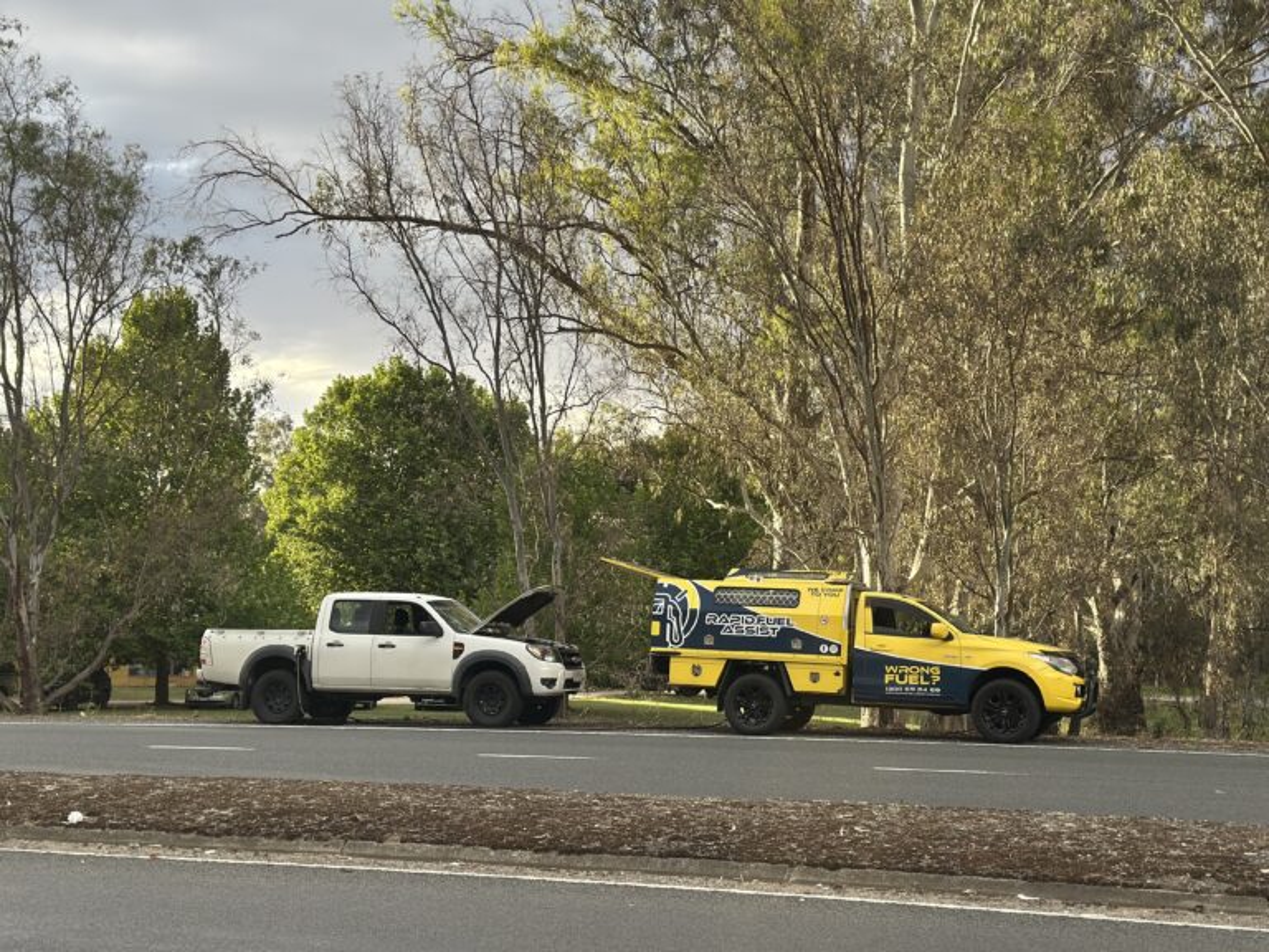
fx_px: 1760
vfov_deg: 30.3
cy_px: 476
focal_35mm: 48
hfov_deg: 39.7
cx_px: 634
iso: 80
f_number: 1.78
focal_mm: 6.86
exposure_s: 1/699
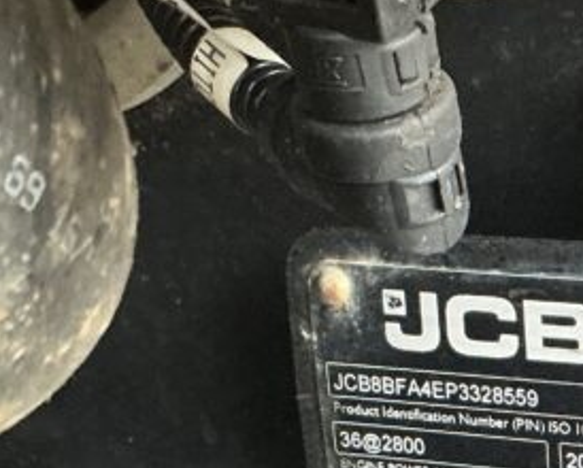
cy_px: 468
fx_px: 1762
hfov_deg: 18.0
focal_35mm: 102
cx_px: 677
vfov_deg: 14.9
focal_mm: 3
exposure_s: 1/44
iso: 320
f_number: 1.8
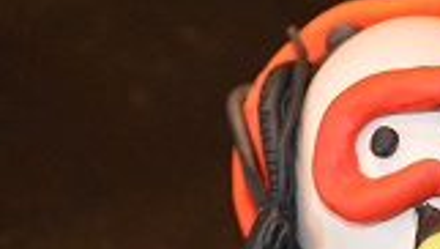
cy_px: 265
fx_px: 3200
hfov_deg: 7.8
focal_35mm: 274
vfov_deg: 4.4
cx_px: 476
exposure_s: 1/60
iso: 3200
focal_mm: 52
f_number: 5
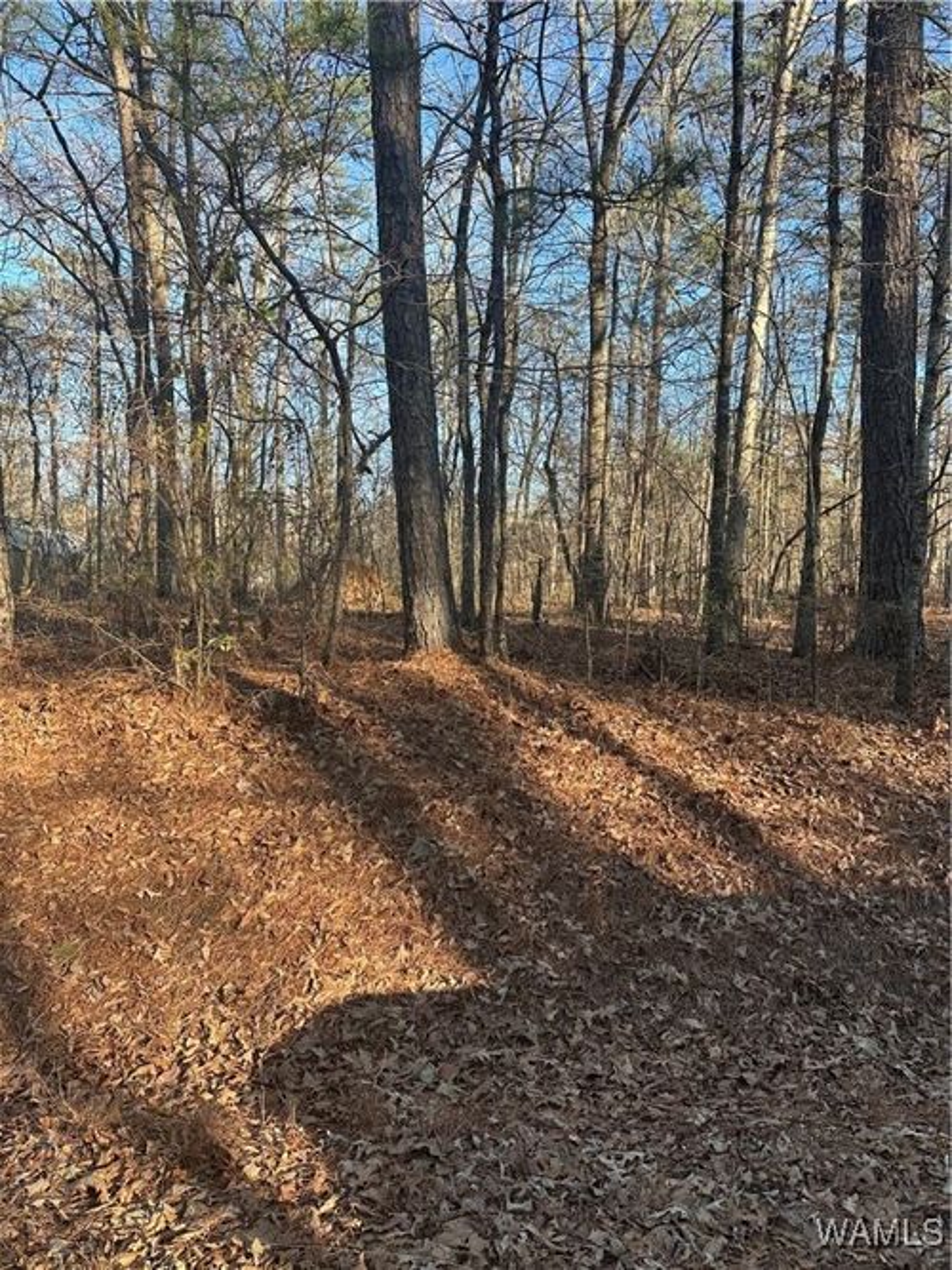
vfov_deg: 71.6
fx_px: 880
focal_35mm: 24
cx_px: 476
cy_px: 635
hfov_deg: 56.8
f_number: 1.78
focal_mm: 6.86
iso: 80
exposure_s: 1/555
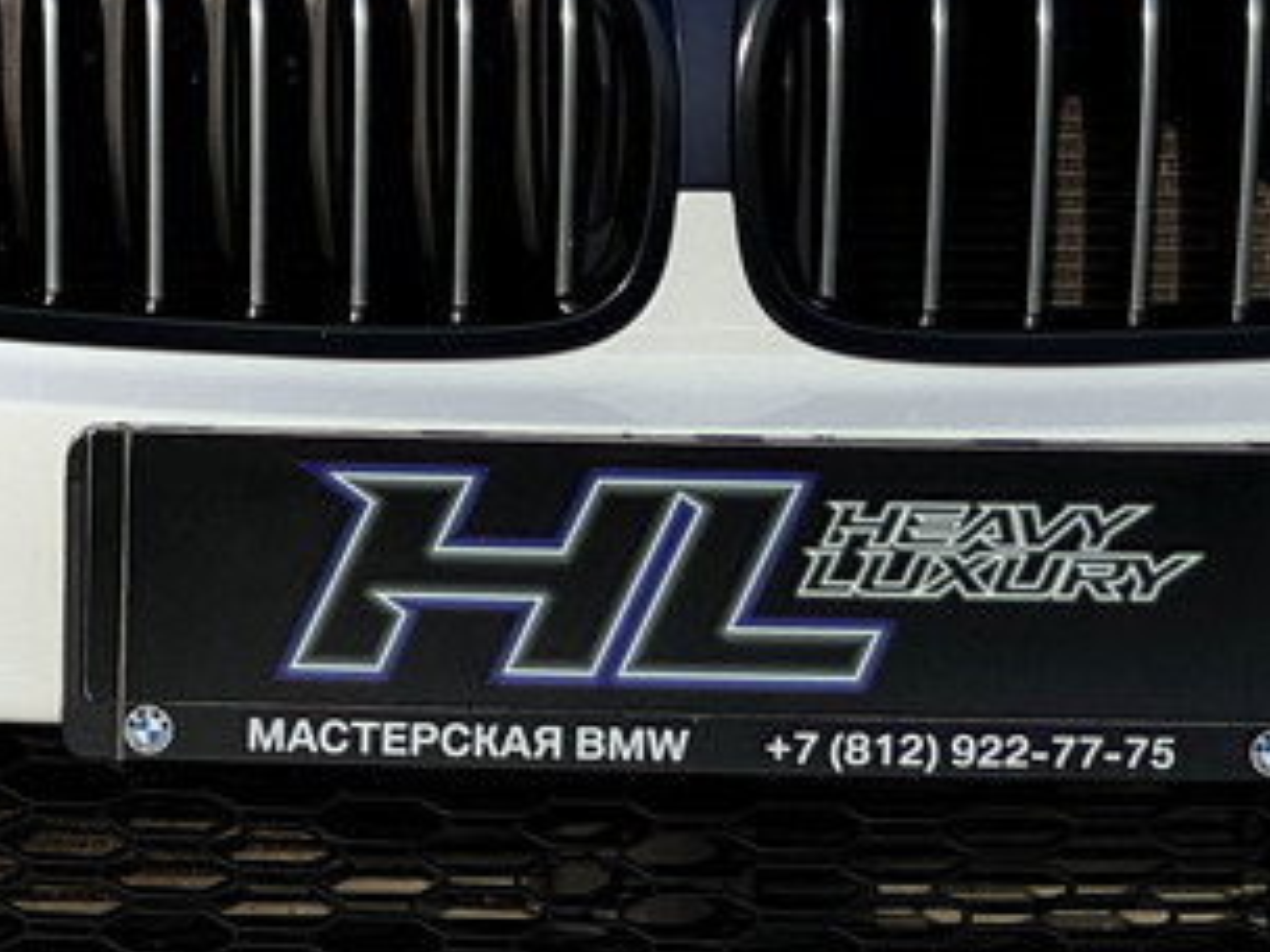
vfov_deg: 5.9
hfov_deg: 7.7
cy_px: -88
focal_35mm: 253
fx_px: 9282
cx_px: -765
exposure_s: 1/834
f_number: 2.8
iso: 25
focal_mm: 9
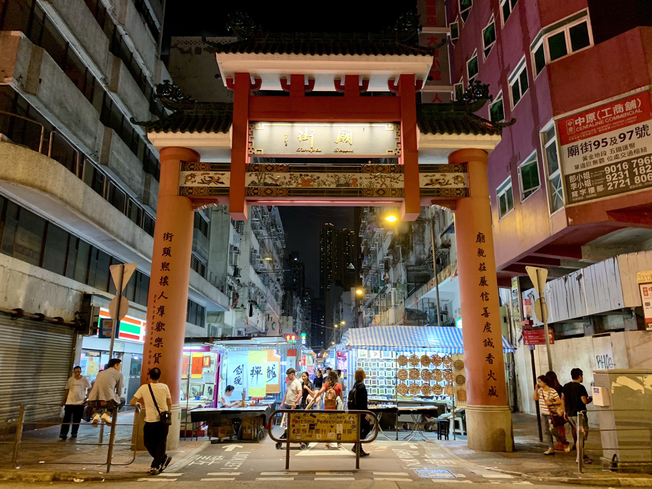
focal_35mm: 26
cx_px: 326
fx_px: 490
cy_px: 244
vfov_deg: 53.1
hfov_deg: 67.3
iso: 250
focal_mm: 4.25
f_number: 1.8
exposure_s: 1/33
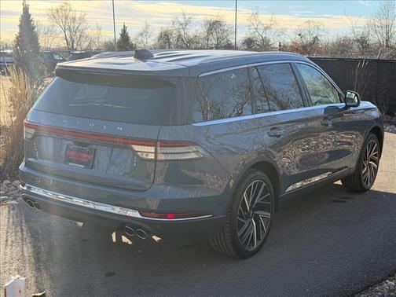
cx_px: 198
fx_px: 549
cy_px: 148
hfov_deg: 39.7
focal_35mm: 48
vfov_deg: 30.3
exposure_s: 1/1285
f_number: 1.78
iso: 80
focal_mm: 6.76
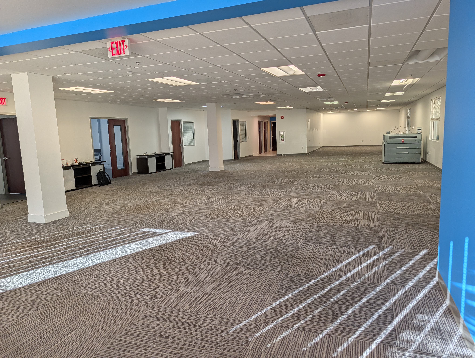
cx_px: 238
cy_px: 179
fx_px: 330
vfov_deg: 56.9
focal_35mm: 24
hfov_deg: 71.5
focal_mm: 6.9
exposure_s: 1/120
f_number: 1.68
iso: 19
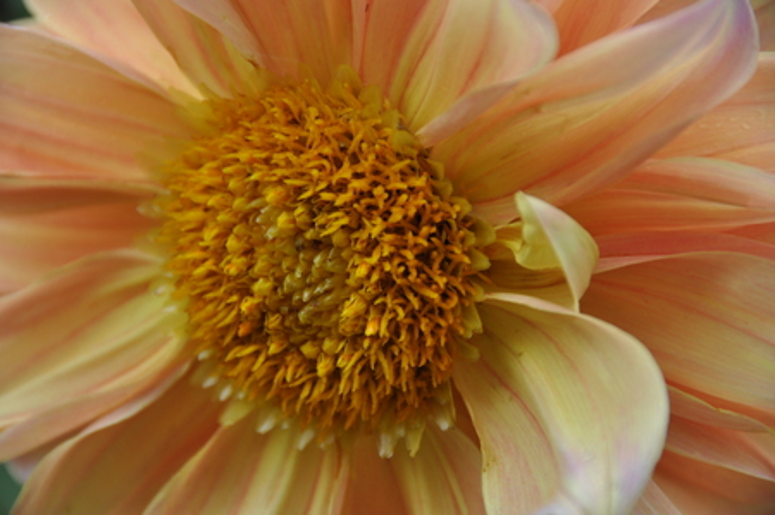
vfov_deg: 4.6
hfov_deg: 6.9
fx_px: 6451
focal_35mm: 300
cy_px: 258
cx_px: 388
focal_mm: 200
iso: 400
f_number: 5.6
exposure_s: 1/250
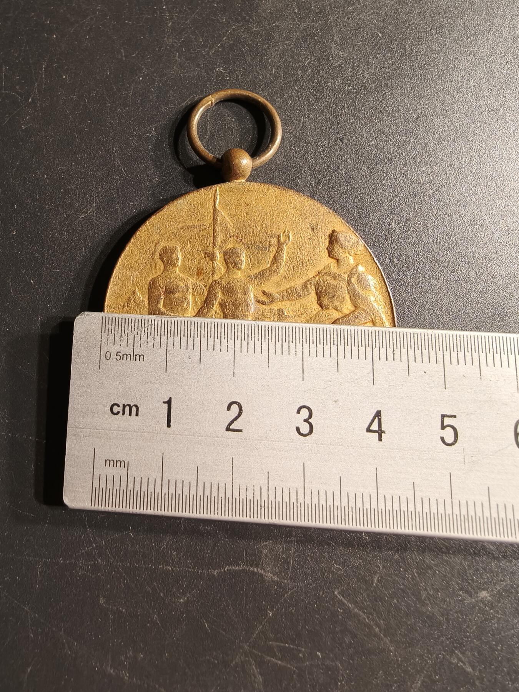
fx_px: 460
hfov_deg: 58.9
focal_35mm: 23
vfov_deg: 73.9
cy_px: 346
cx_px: 260
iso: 200
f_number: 2
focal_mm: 2.32
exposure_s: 1/100
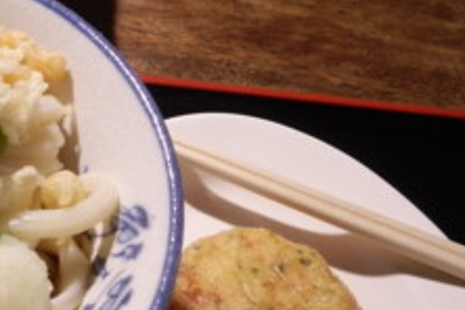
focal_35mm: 57
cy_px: 318
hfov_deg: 32.4
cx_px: 6
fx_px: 736
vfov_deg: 22.7
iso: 200
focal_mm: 4.9
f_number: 3.3
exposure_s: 1/6
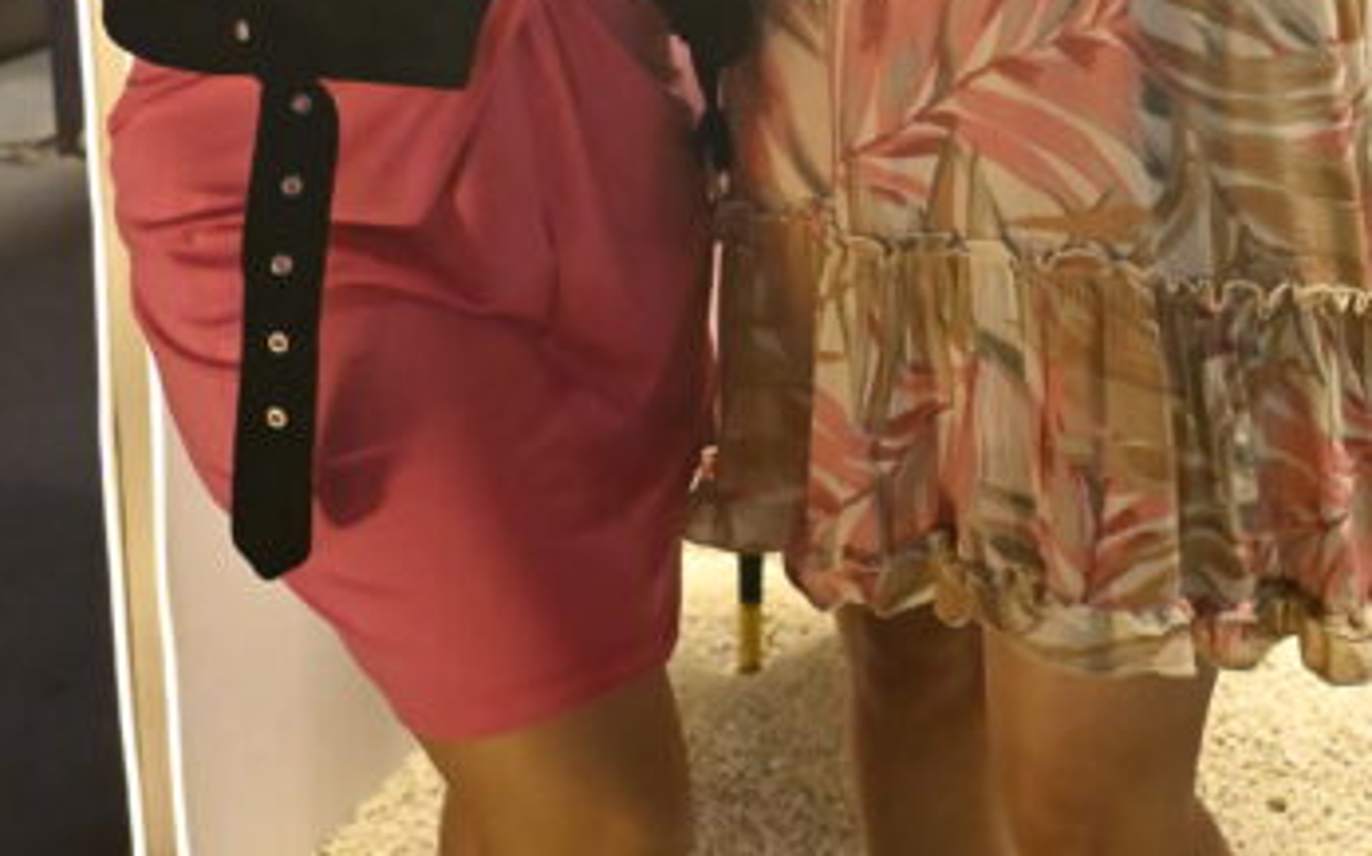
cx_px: 897
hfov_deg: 33.8
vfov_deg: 20.0
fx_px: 2242
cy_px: -217
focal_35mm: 60
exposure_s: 1/60
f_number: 4
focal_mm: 20
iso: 9000
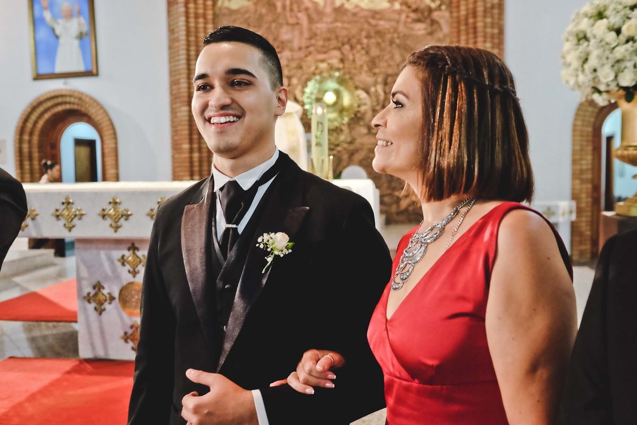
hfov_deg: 54.4
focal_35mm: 35
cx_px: 318
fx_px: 619
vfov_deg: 37.9
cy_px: 212
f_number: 2.8
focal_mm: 23
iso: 3200
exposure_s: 1/125
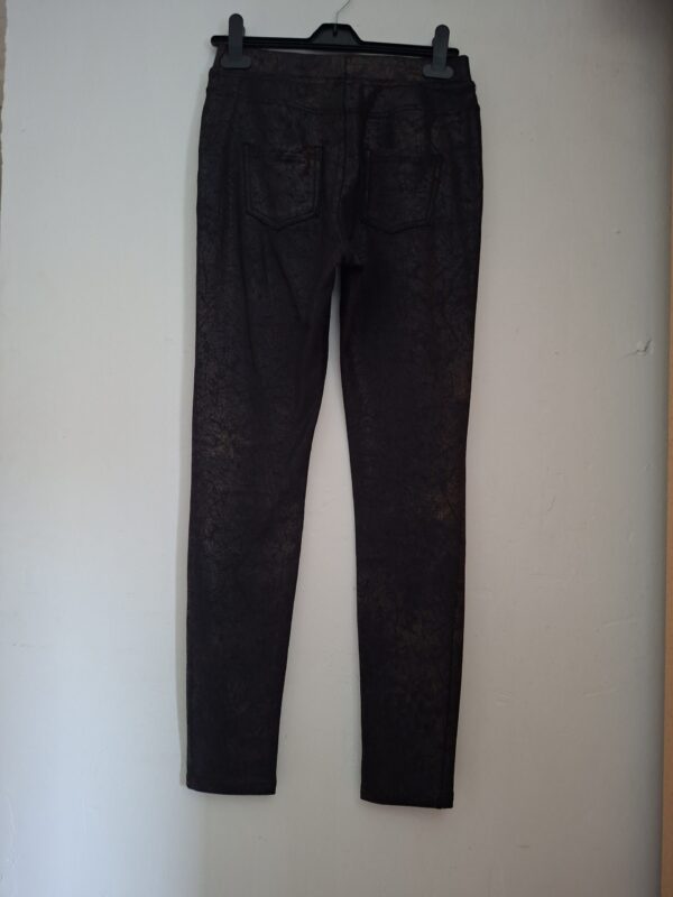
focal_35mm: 23
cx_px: 336
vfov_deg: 73.9
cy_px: 448
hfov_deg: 58.9
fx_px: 596
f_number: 1.8
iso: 640
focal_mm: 5.54
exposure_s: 1/24
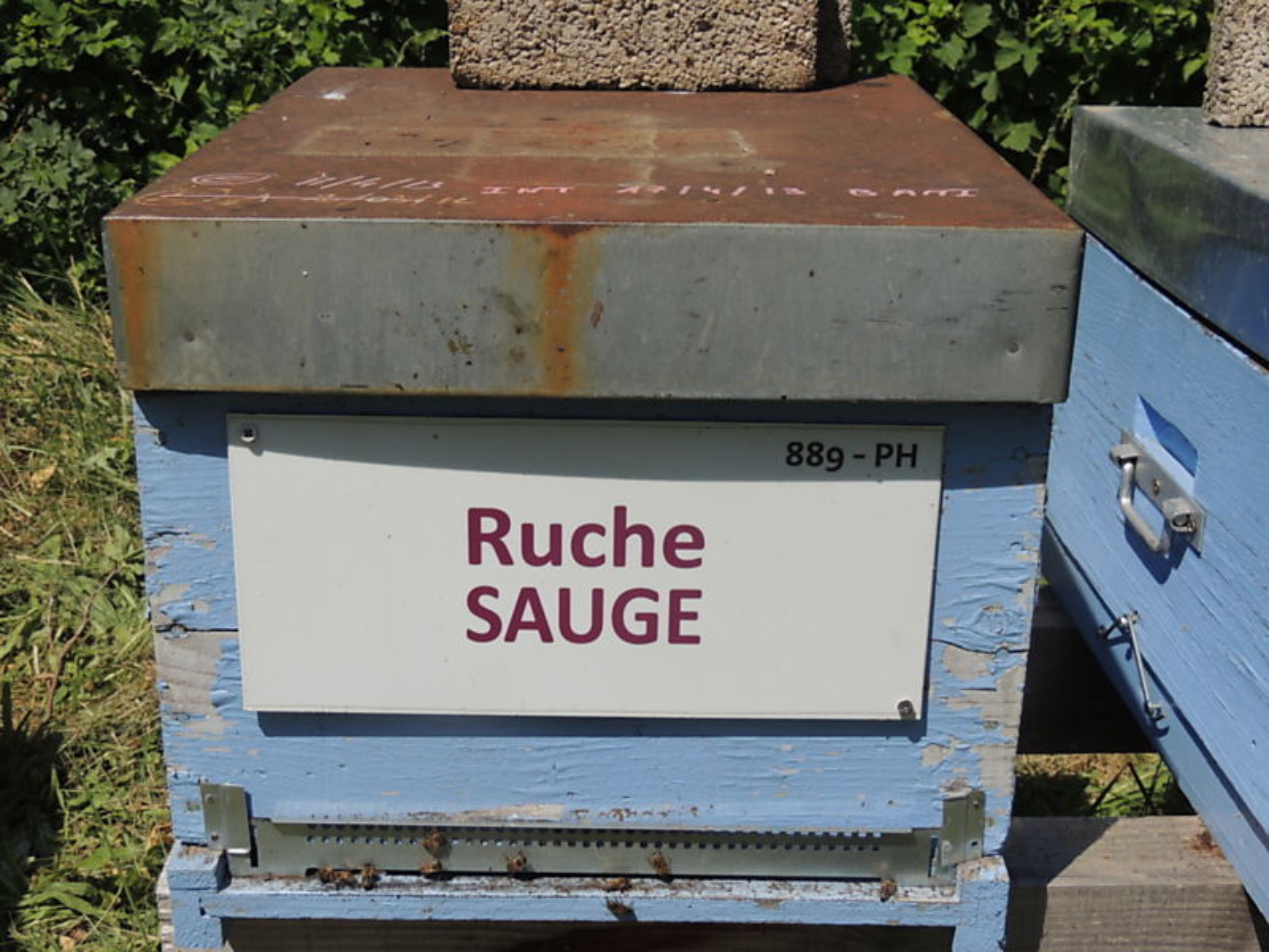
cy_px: 476
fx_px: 1723
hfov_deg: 40.4
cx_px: 634
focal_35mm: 47
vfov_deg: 30.9
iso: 100
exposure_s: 1/1250
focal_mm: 8.3
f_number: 3.9
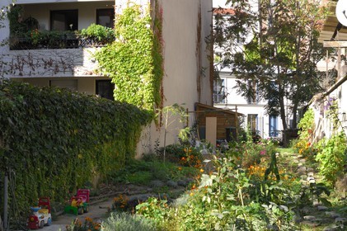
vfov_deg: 21.5
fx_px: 607
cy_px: 116
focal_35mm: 63
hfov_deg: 31.9
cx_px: 174
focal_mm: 42
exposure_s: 1/125
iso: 160
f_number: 6.7
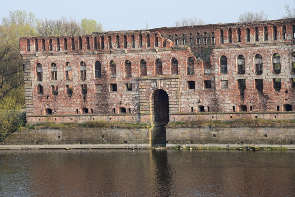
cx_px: 148
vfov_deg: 11.4
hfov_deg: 17.1
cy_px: 98
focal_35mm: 120
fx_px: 984
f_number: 10
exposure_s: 1/200
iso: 400
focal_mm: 80
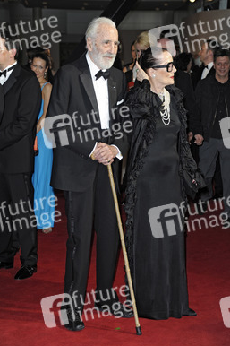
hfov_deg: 15.5
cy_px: 172
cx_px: 113
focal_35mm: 88
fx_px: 844
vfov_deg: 23.1
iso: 640
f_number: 5.6
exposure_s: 1/160
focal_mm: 85
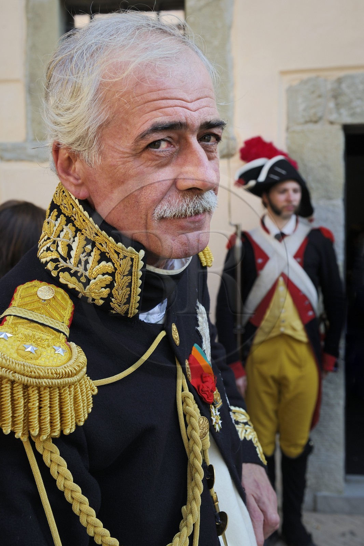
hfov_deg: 35.0
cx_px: 182
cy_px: 273
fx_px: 577
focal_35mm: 38
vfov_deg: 50.7
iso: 200
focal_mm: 38
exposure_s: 1/200
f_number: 7.1
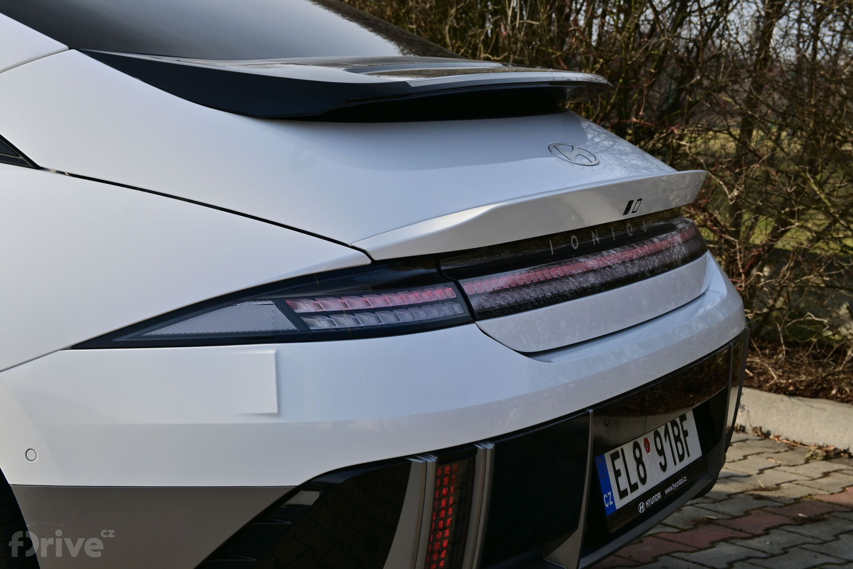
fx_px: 1777
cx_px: 426
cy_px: 284
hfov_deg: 27.0
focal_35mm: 75
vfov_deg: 18.2
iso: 100
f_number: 8
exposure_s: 1/250
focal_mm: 50
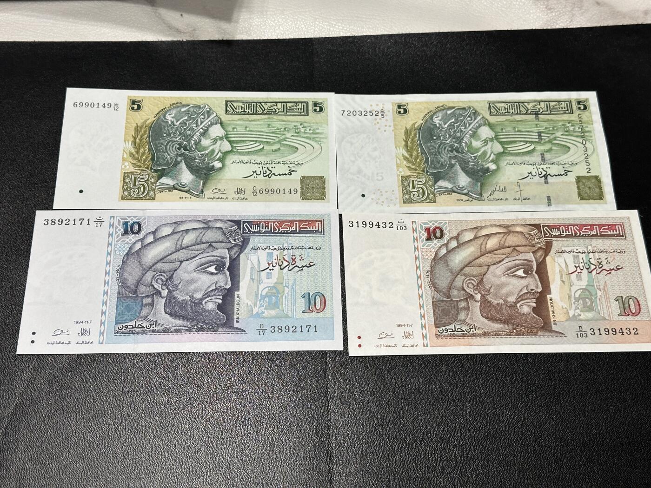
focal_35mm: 48
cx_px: 326
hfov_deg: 39.7
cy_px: 244
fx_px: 903
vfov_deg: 30.3
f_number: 1.78
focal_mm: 6.86
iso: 80
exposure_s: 1/50
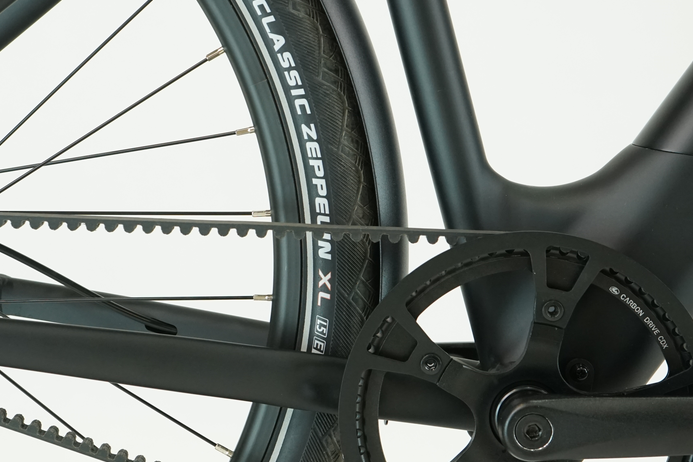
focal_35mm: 79
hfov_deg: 25.6
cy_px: 243
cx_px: 275
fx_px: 1520
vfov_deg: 17.3
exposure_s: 1/200
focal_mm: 45
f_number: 5.6
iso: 1600
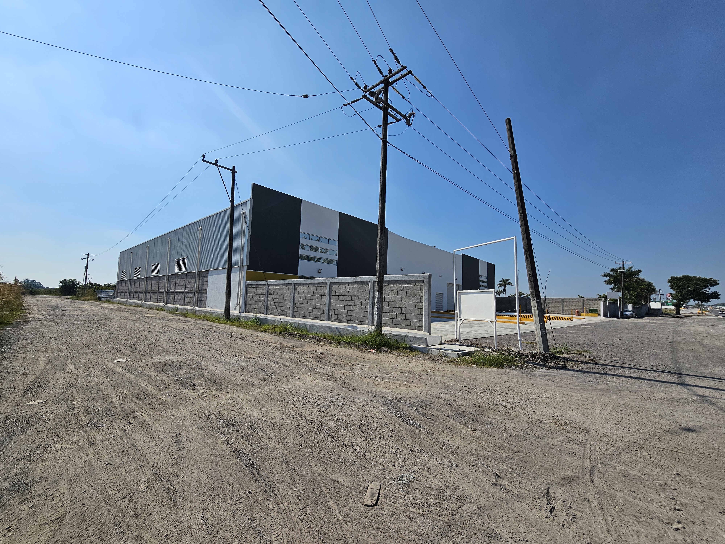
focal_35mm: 13
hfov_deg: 106.2
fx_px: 272
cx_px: 362
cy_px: 272
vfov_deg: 89.9
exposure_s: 1/5758
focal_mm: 2.2
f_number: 2.2
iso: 50
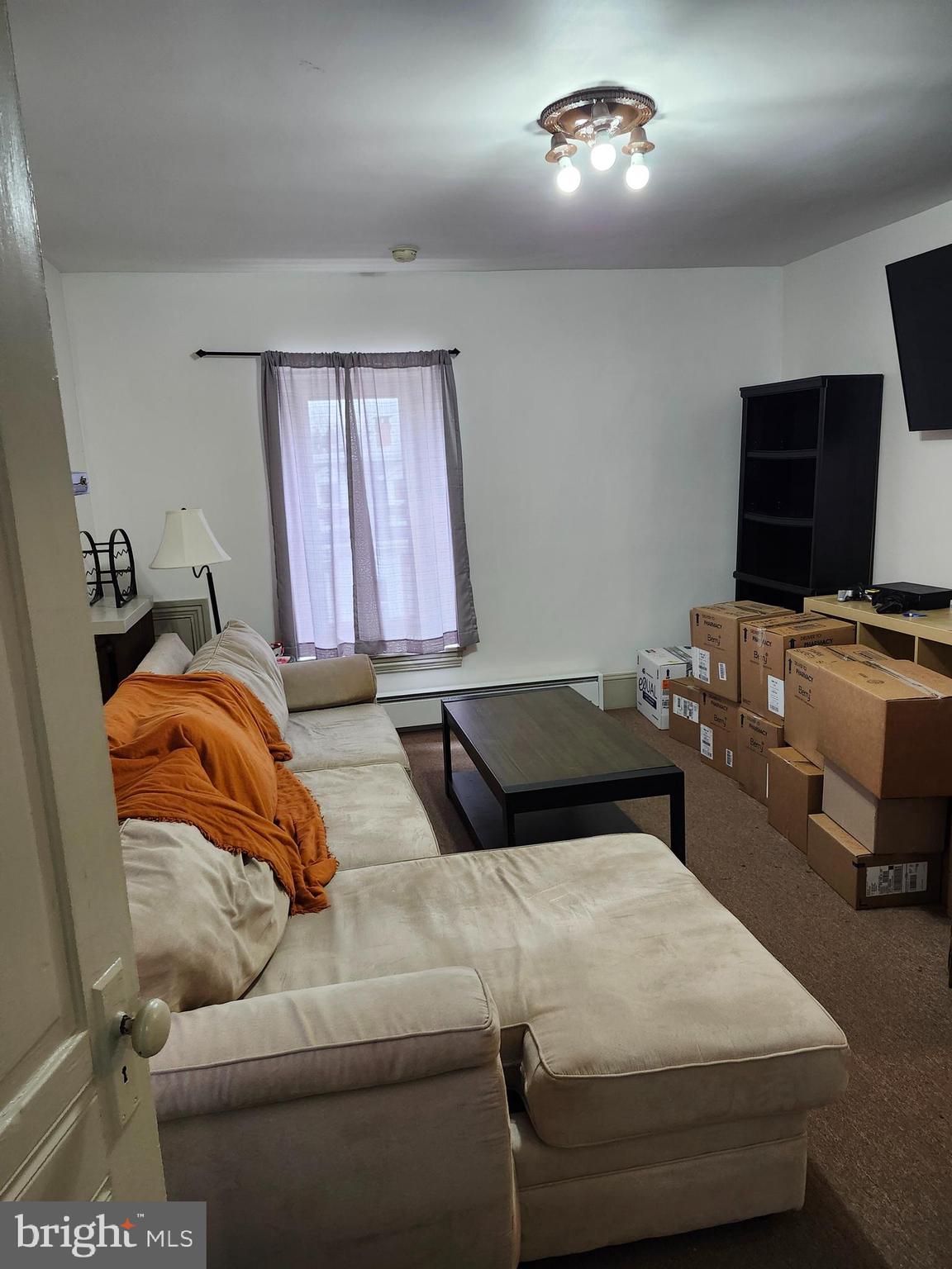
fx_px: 843
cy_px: 634
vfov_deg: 73.9
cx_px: 476
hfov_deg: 58.9
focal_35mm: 23
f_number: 1.8
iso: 400
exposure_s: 1/120
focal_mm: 5.54
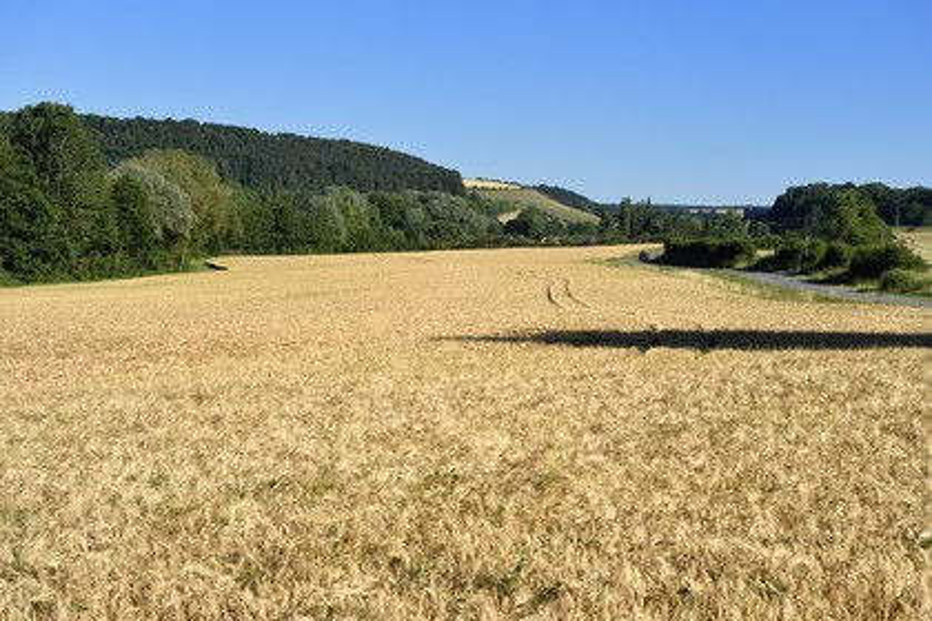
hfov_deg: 28.8
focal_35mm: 70
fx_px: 1812
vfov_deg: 19.5
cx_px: 466
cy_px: 310
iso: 200
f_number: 11
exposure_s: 1/250
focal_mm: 70
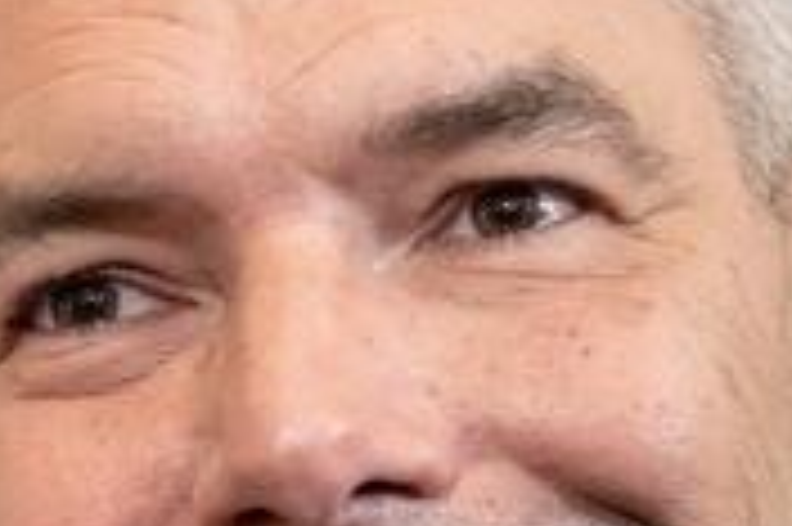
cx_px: -252
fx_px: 18243
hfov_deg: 2.5
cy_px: 317
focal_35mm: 830
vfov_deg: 1.7
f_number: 2.8
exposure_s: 1/400
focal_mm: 200
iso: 4000
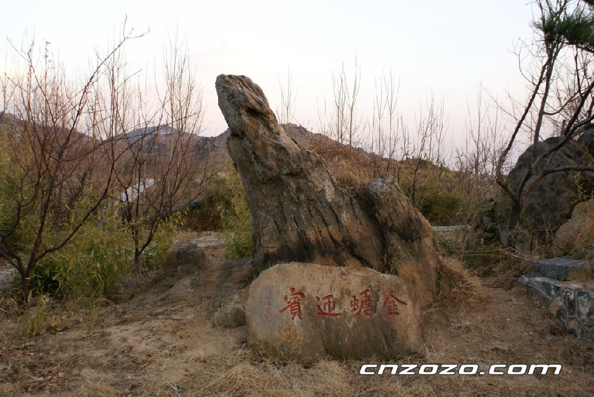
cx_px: 297
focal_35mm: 36
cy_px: 198
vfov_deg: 36.9
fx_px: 594
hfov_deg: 53.1
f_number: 5.6
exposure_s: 1/50
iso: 100
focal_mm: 24
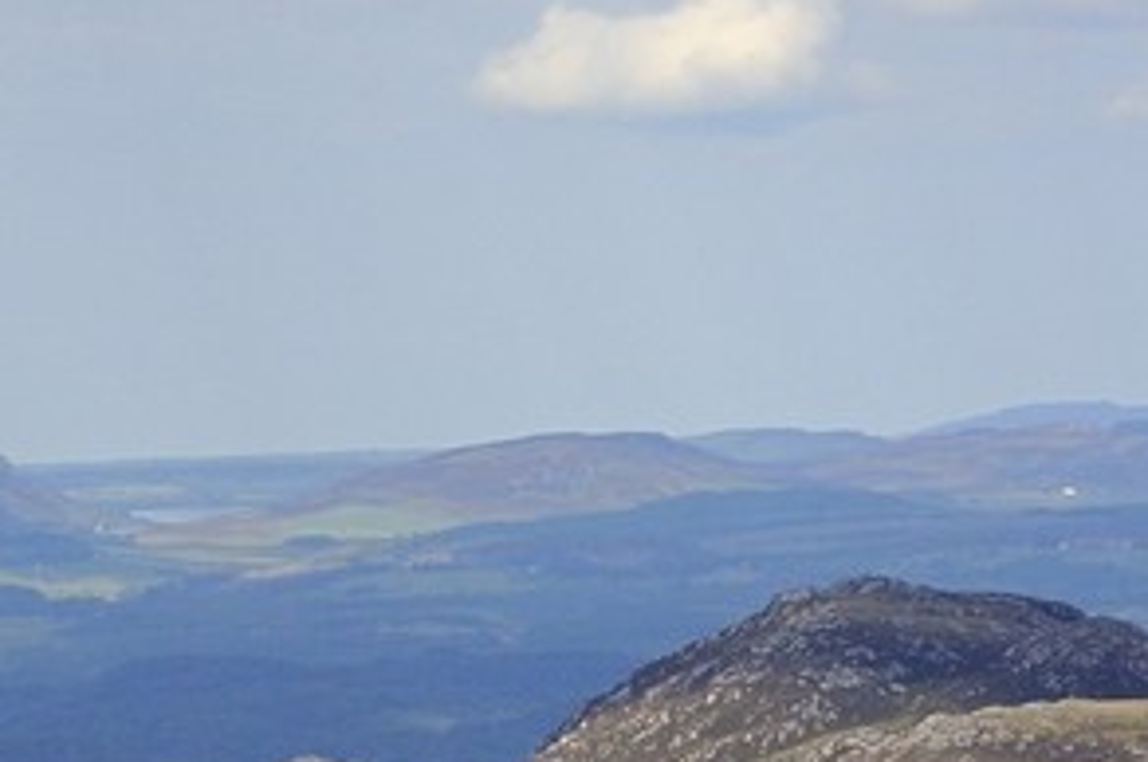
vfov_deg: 2.7
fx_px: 16054
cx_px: -1981
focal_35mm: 504
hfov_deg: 4.0
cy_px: 954
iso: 400
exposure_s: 1/800
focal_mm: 92
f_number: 10
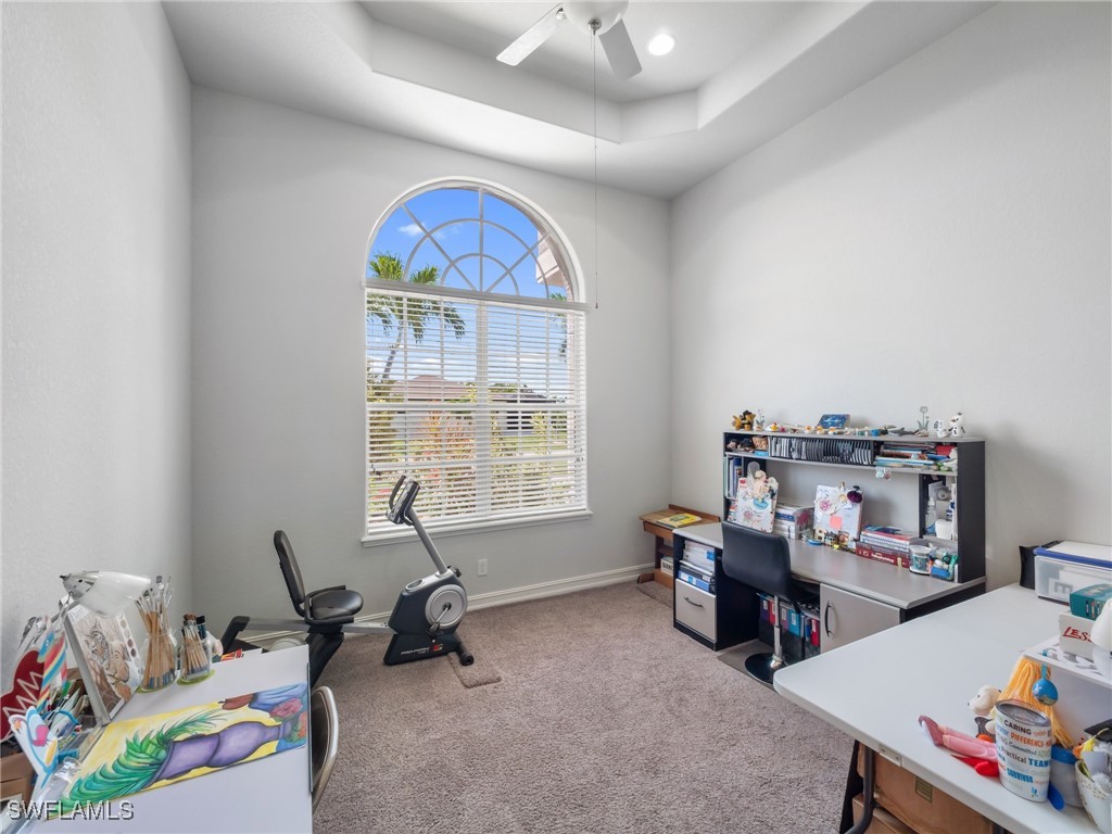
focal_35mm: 14
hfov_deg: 102.1
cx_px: 556
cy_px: 417
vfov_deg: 85.7
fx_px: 450
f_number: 7.1
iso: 200
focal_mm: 7
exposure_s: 1/8
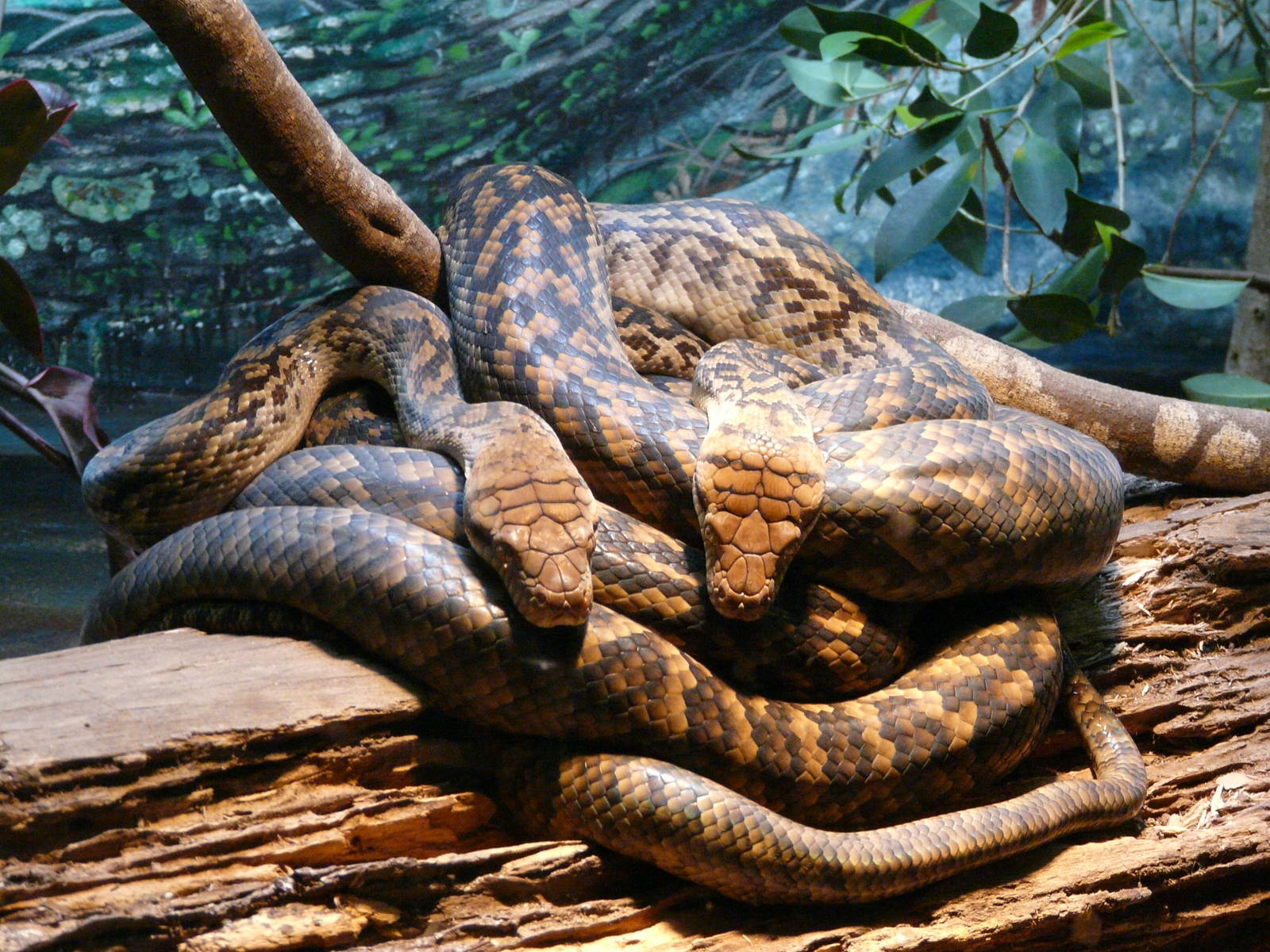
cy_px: 476
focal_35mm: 114
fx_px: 4182
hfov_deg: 17.3
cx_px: 635
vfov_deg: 13.0
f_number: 3.6
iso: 400
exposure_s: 1/40
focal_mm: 18.8
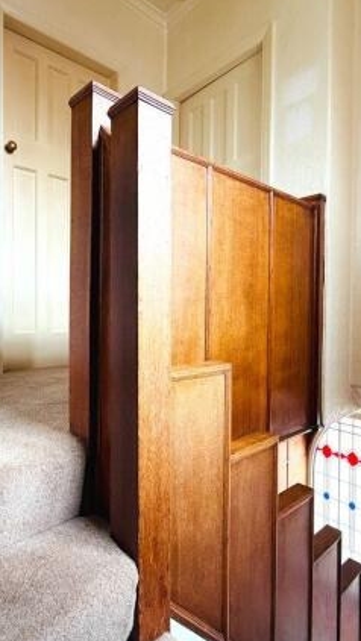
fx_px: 357
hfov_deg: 52.7
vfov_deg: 83.8
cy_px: 317
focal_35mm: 21
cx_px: 125
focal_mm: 2.22
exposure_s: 1/121
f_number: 2.2
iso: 320
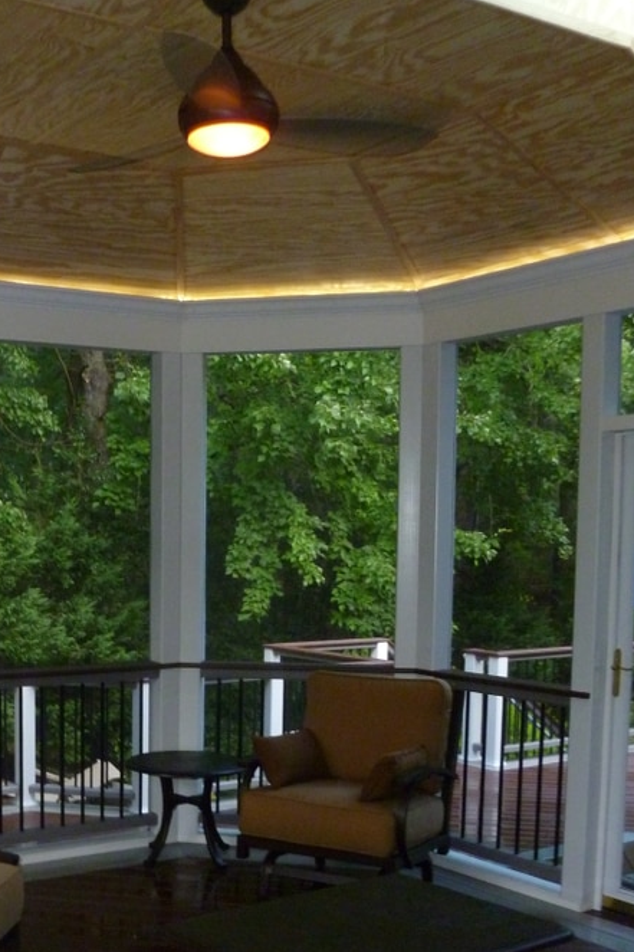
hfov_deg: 29.7
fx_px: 1163
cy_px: 641
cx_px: 118
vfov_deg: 43.8
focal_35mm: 44
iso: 400
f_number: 3.3
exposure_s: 1/30
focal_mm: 5
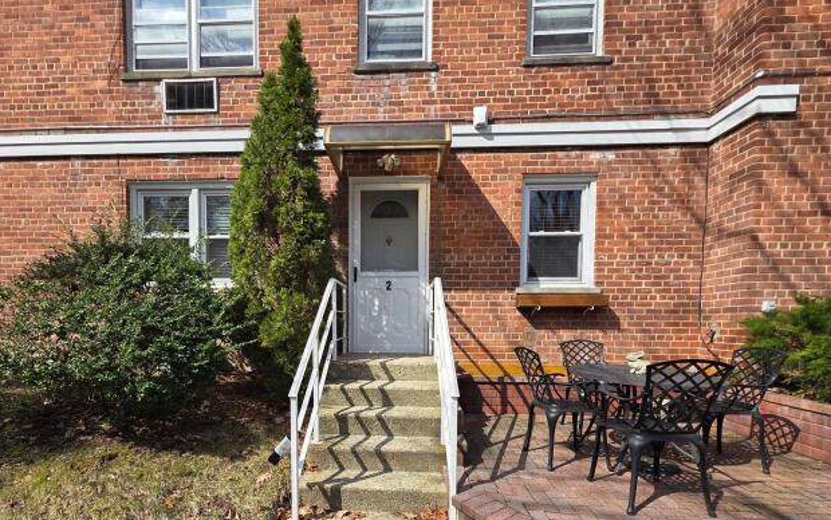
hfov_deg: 97.5
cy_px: 342
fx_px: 362
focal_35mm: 16
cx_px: 374
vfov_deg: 69.5
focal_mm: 2.2
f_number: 1.9
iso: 40
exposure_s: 1/1632
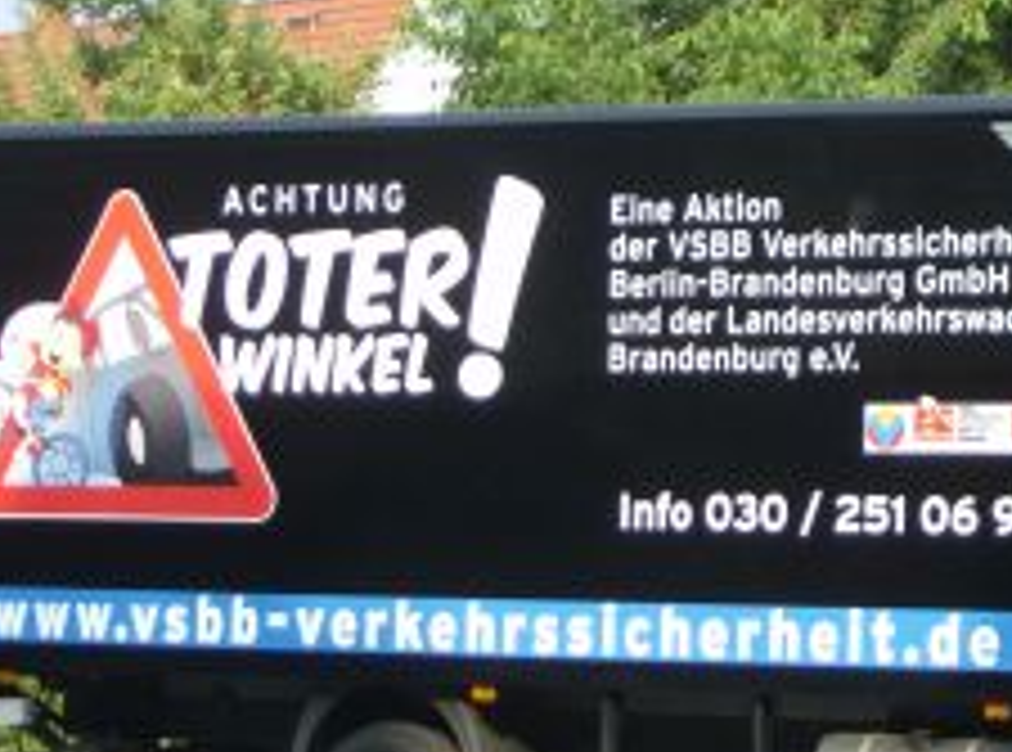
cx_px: 751
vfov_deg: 8.3
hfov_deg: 11.1
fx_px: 5184
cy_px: 486
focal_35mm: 178
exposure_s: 1/170
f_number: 4.6
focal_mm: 16.6
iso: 100
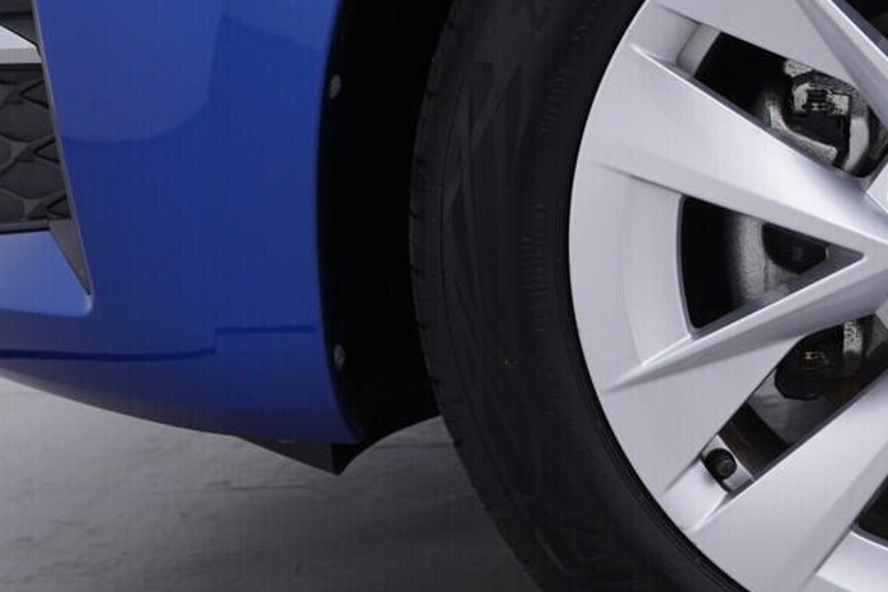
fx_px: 2195
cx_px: 1005
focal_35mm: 89
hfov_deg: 21.5
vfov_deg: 15.3
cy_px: 160
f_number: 4
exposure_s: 1/80
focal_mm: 24
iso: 125
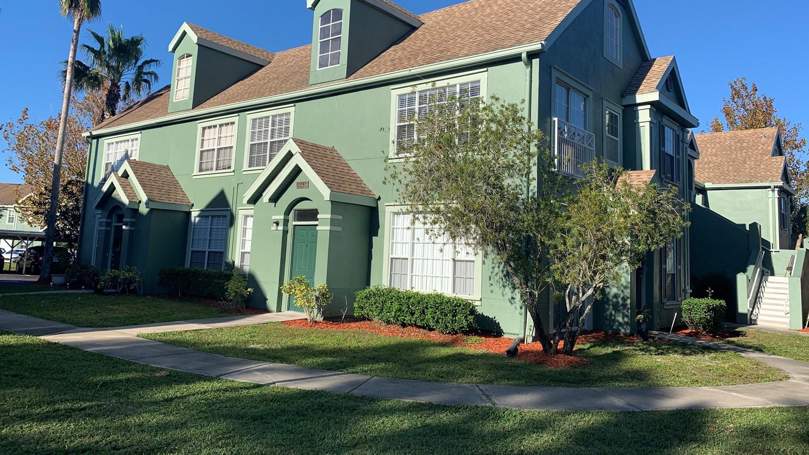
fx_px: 622
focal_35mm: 29
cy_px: 185
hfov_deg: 66.1
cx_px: 404
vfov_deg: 40.0
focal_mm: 4.25
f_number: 1.8
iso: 25
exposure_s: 1/1953
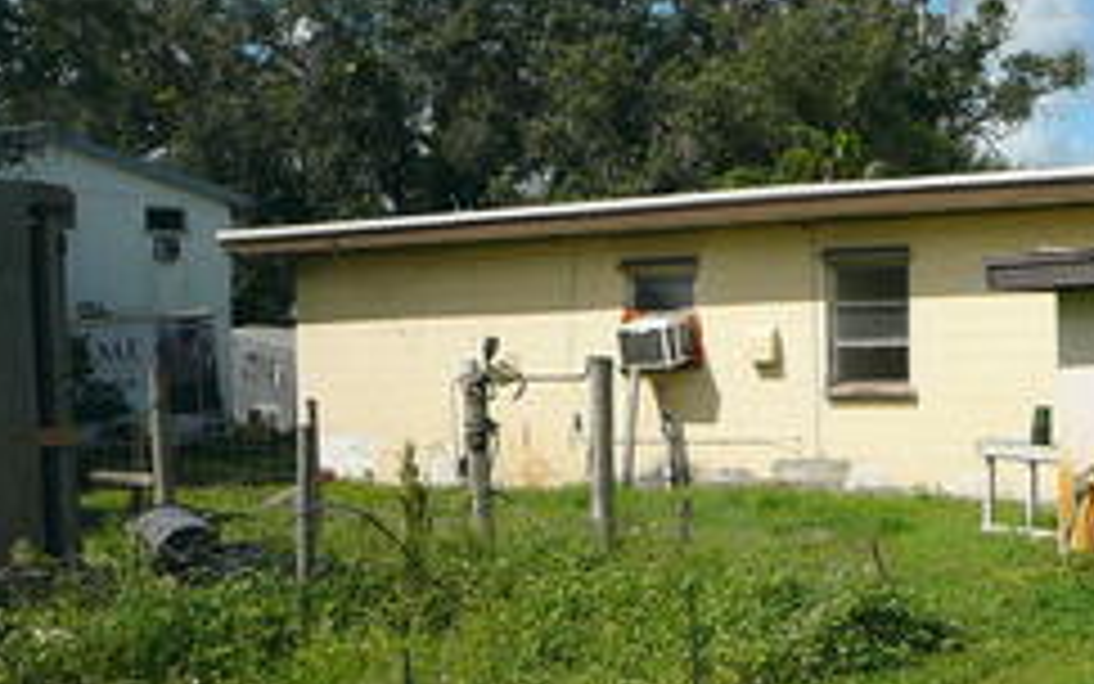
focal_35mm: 61
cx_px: 873
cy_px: 364
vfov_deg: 21.3
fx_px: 1819
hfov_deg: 32.6
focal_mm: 5.2
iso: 80
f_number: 5
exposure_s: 1/640
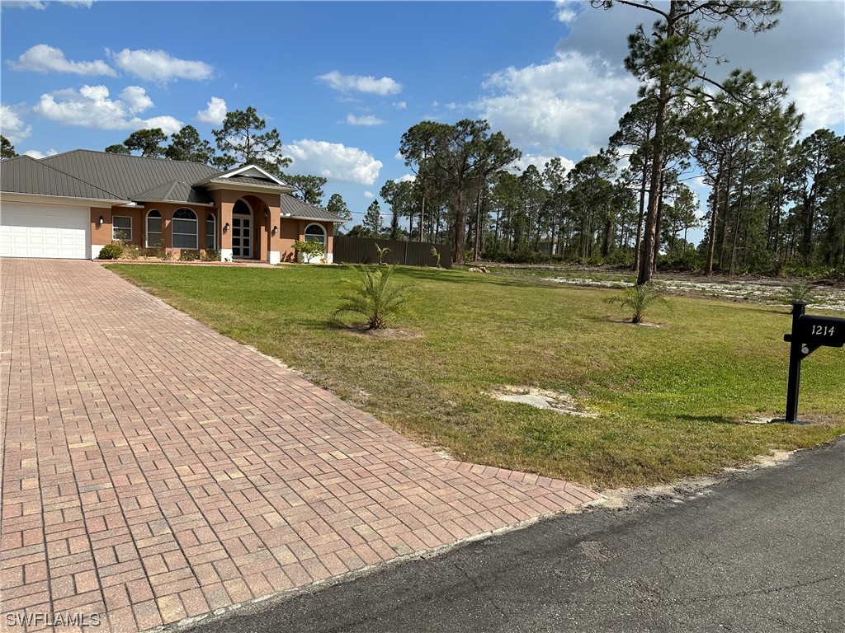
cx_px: 422
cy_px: 316
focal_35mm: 24
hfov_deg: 71.6
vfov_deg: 56.8
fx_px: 586
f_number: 1.78
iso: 80
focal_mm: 6.86
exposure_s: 1/6211
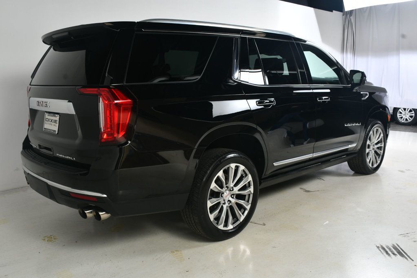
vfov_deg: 39.9
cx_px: 208
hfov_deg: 57.2
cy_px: 139
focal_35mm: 33
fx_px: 382
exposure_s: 1/160
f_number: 10
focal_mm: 22
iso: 100
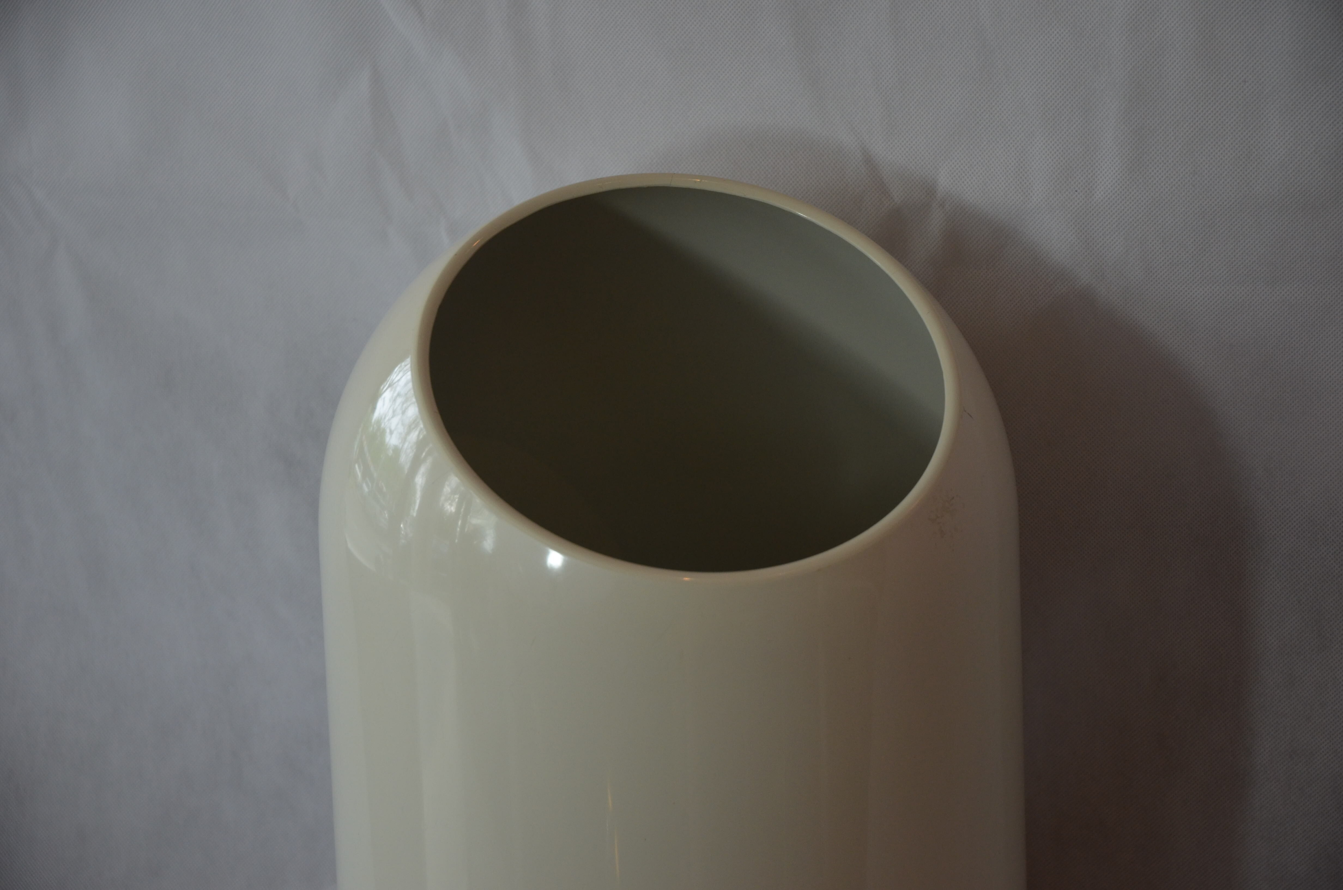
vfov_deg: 13.0
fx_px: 3909
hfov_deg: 19.5
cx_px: 672
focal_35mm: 105
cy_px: 445
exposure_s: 1/250
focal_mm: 70
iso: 640
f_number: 4.5
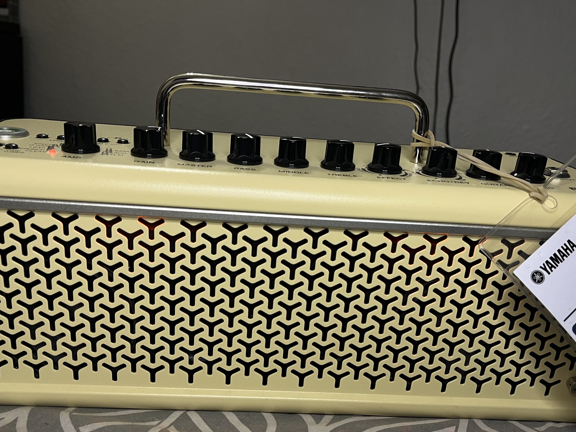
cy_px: 273
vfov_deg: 41.5
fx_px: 566
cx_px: 289
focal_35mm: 34
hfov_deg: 54.0
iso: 100
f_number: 1.6
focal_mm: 5.1
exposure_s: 1/60
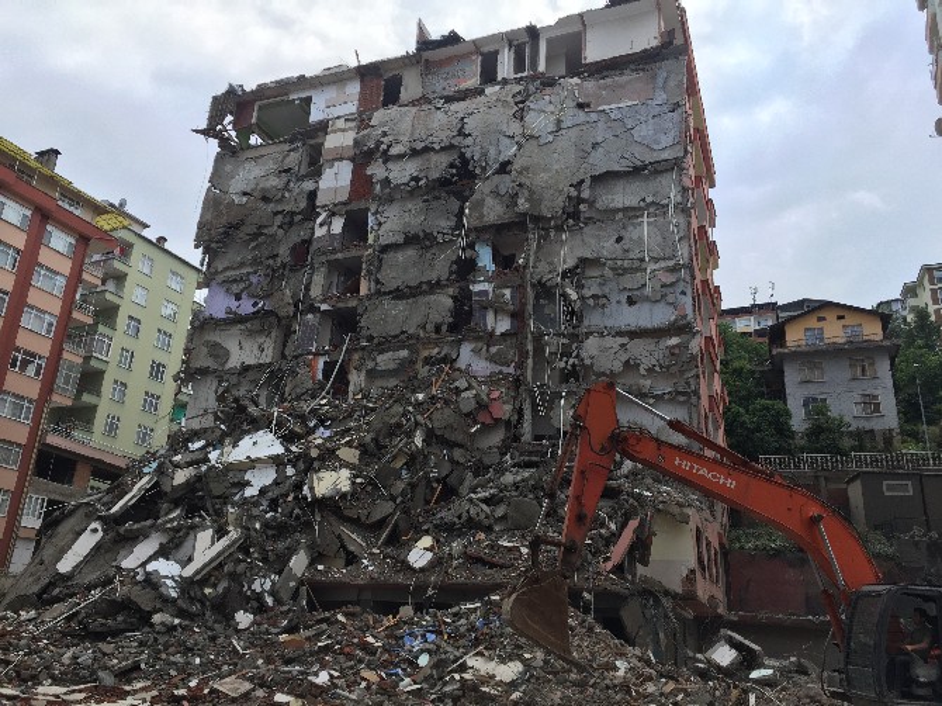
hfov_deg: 61.7
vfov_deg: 48.2
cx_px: 471
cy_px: 353
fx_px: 789
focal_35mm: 29
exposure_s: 1/1799
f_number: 2.2
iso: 32
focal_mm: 4.15
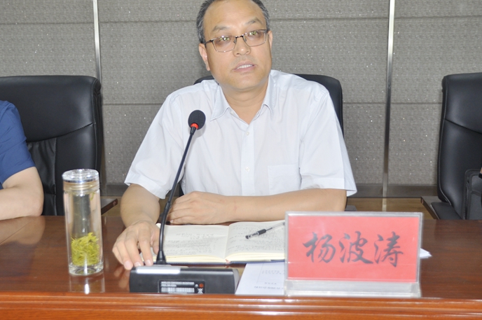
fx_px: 583
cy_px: 144
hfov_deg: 44.9
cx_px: 230
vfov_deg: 30.7
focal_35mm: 44
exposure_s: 1/60
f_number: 4
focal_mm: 25
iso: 320
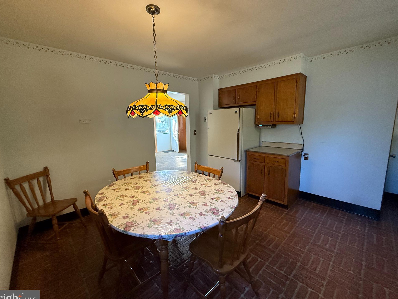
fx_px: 172
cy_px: 147
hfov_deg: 98.2
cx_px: 201
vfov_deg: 81.8
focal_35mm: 15
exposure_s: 1/120
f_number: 2.2
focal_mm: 2.22
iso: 400
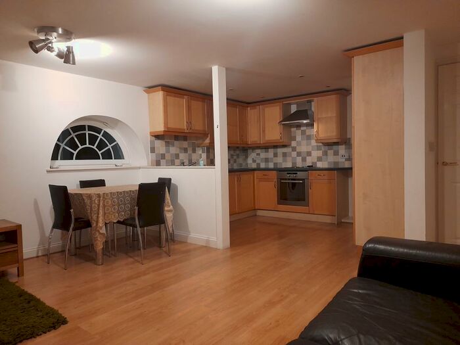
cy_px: 172
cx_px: 230
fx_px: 332
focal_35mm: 25
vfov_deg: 54.9
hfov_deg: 69.4
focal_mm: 4.6
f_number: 2
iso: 320
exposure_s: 1/30
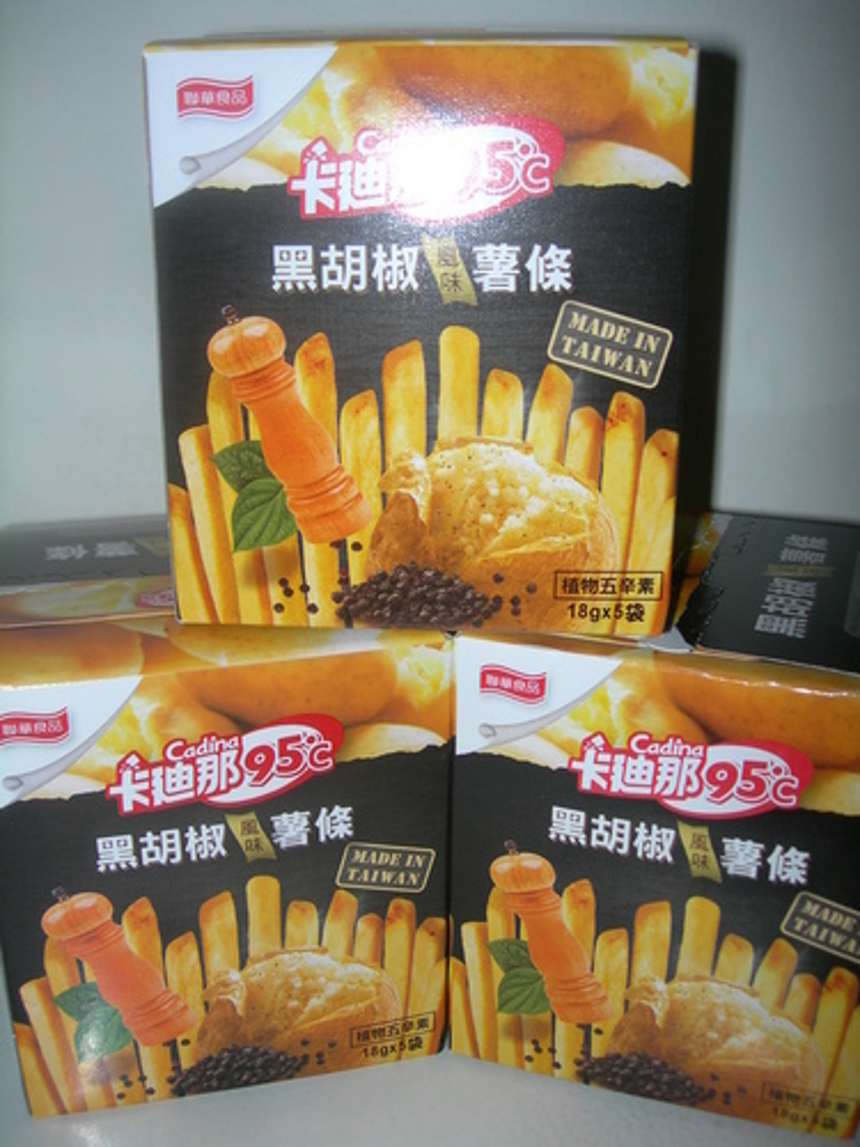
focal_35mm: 38
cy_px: 574
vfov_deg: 49.0
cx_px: 430
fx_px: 1259
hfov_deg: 37.7
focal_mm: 7.8
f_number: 2.8
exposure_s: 1/60.1
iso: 50
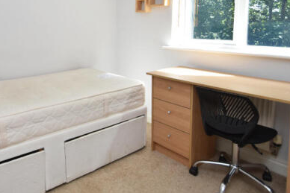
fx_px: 224
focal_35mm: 28
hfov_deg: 63.3
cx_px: 87
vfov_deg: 45.0
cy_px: 47
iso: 400
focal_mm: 11
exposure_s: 1/250
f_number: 4
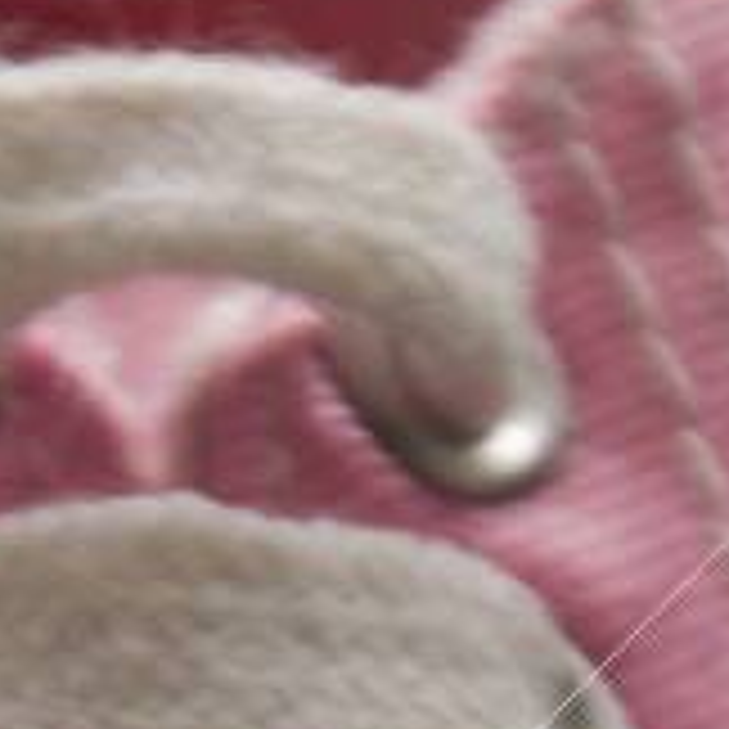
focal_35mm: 1070
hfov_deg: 1.6
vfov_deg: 1.6
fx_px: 25504
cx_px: 238
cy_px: 1658
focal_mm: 105
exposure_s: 1/2
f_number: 5.6
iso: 100
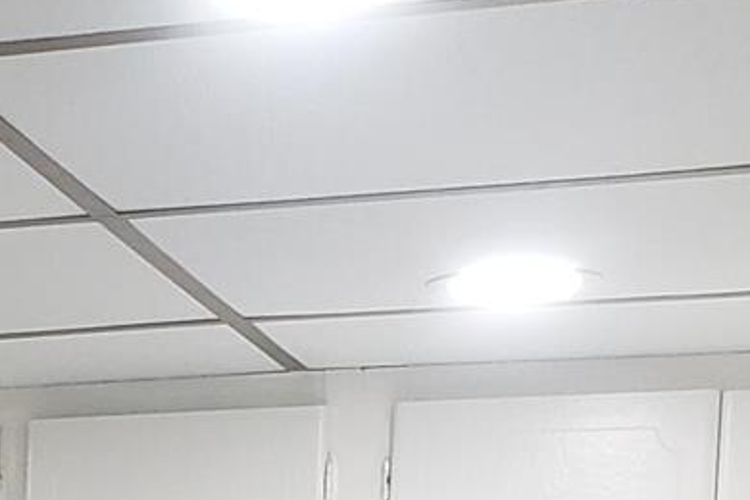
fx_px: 2958
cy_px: 1190
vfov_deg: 8.8
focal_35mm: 142
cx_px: -462
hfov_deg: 13.4
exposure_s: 1/60
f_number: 2.4
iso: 125
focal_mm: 4.3
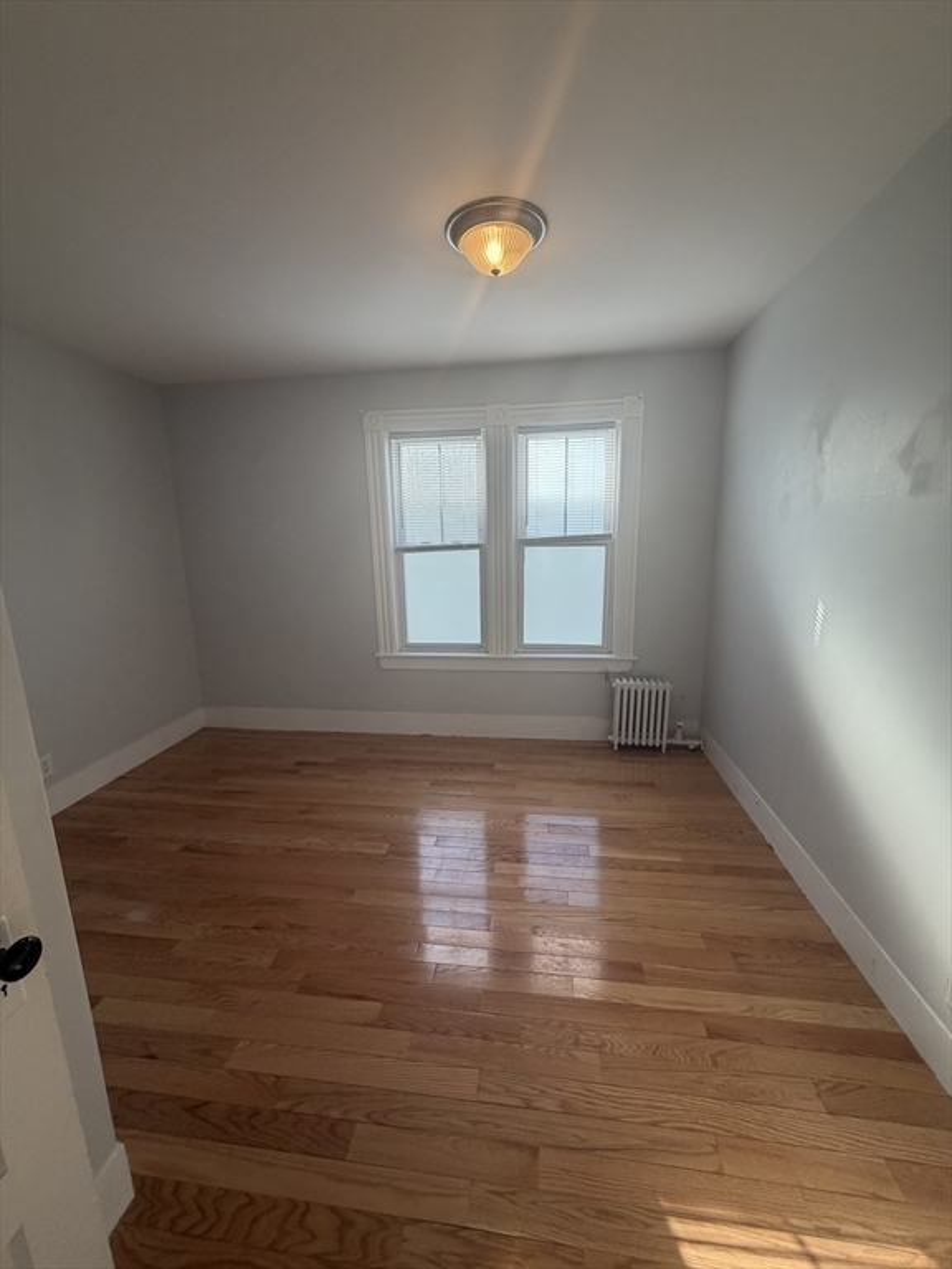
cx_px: 476
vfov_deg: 102.1
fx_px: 513
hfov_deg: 85.7
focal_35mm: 14
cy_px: 634
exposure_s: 1/120
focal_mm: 2.22
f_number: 2.2
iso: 80
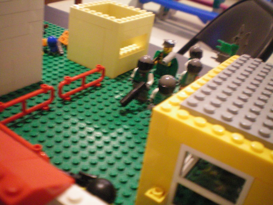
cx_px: 136
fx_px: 300
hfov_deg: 49.0
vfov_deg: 37.7
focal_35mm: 38
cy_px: 102
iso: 400
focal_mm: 6.3
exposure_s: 1/13
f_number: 3.1
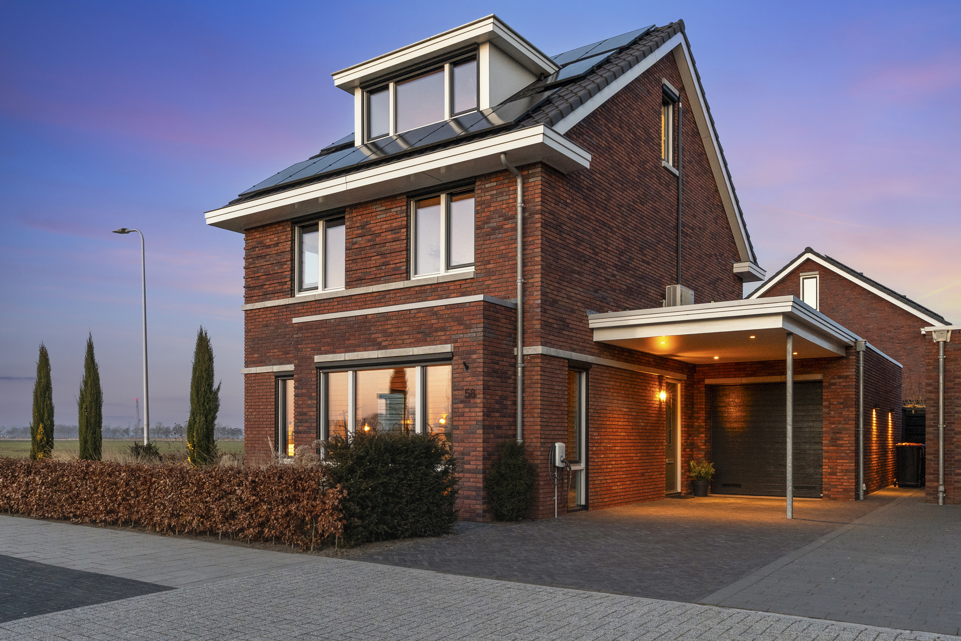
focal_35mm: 28
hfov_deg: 65.5
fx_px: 747
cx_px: 480
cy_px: 320
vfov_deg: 46.4
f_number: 9
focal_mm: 19
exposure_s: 1/5
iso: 1000
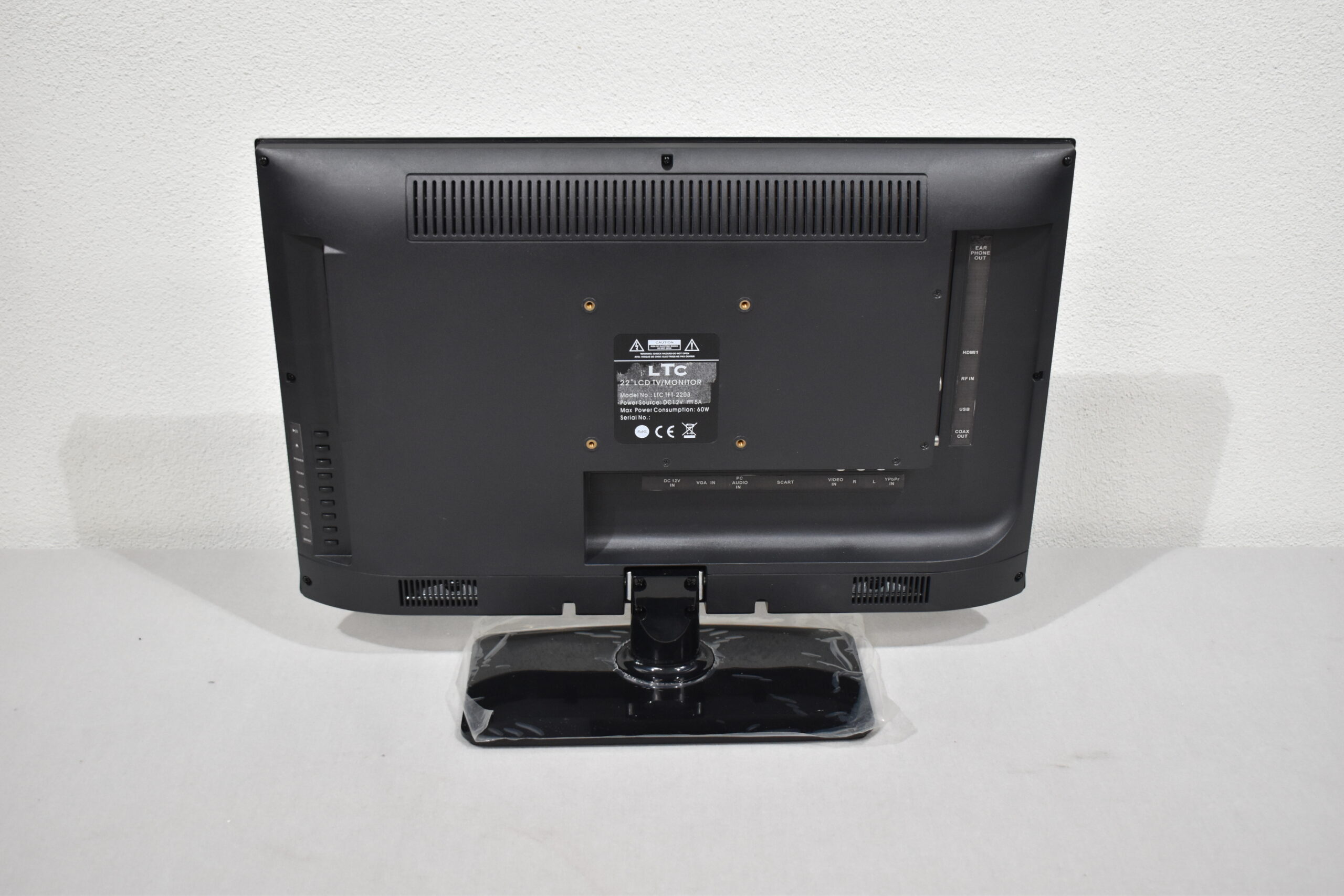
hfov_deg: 43.6
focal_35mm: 45
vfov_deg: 29.9
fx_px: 1680
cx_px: 672
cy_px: 448
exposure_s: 1/125
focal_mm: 30
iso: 900
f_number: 4.2
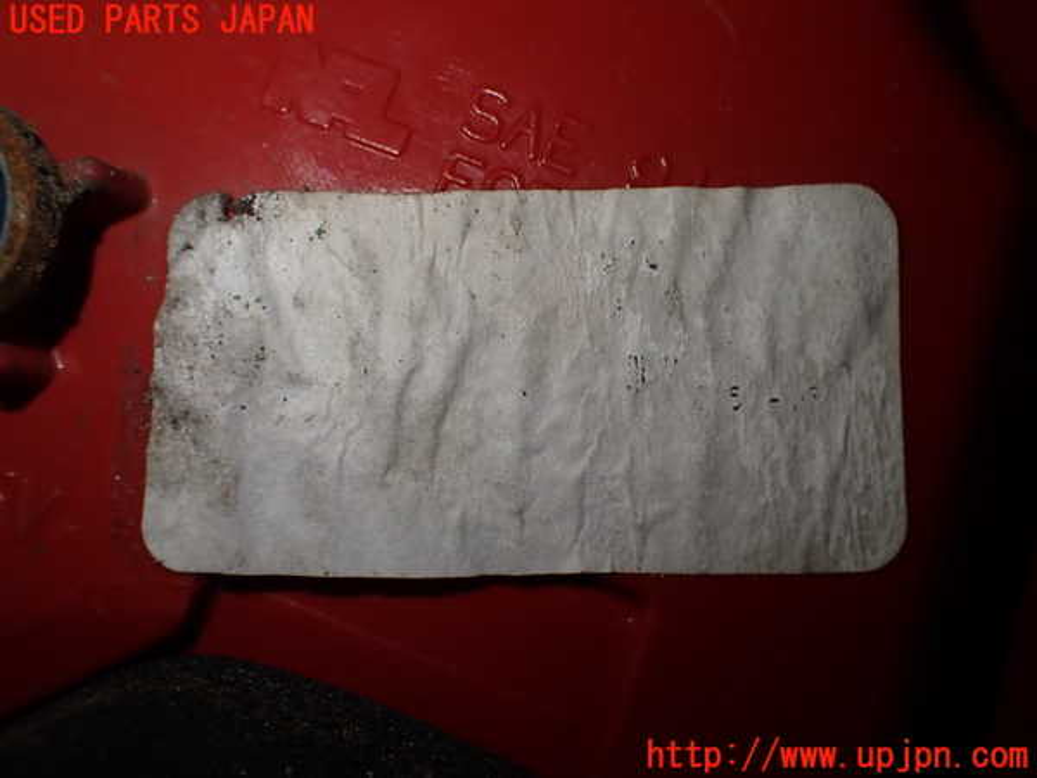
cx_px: 518
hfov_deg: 60.0
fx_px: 899
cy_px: 389
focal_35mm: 30
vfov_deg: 46.8
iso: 100
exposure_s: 1/160
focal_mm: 5.4
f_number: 3.2
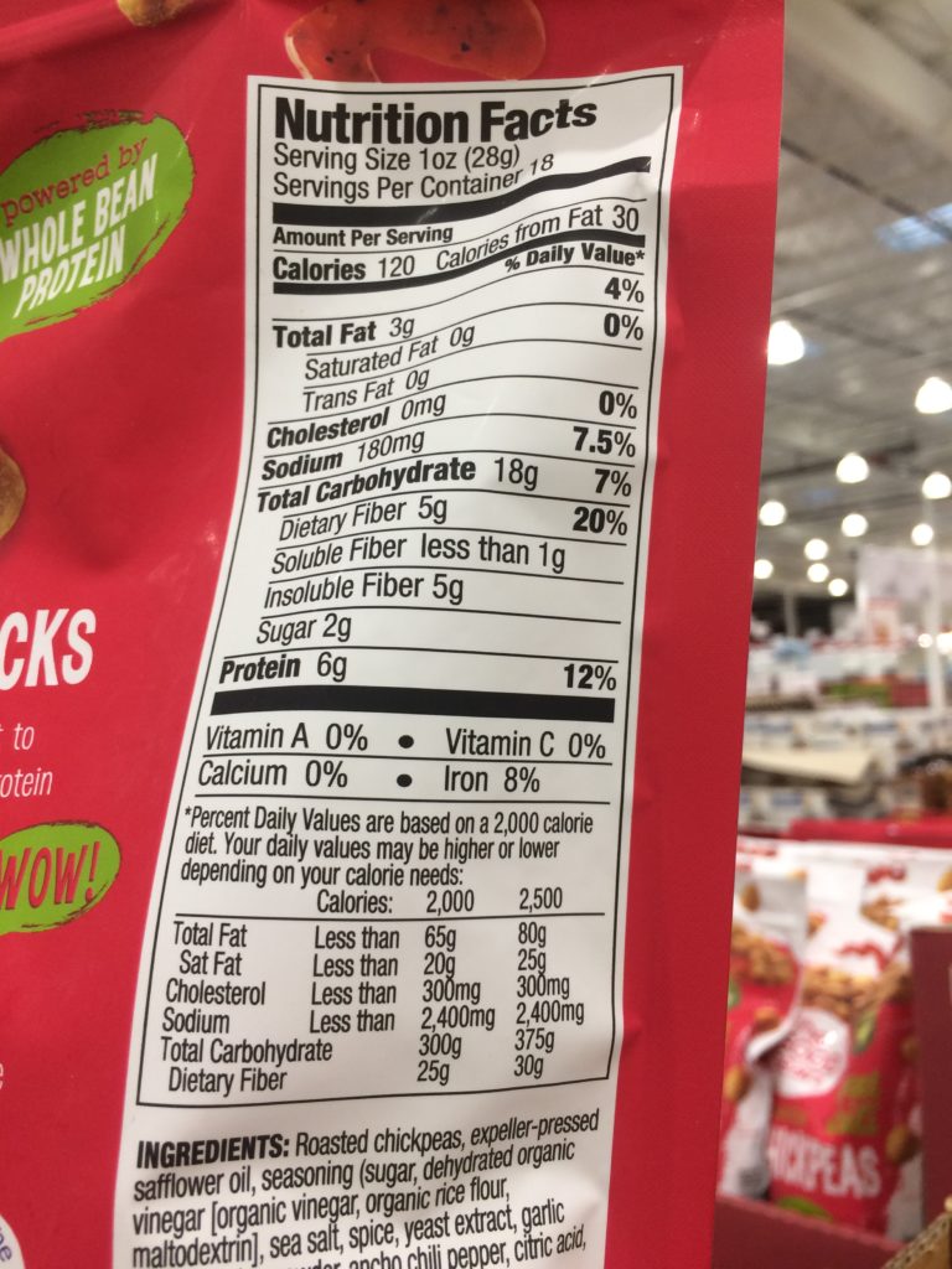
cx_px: 476
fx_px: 1063
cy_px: 634
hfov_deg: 48.2
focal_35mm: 29
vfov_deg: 61.7
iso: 64
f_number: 2.2
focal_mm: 4.15
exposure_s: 1/30
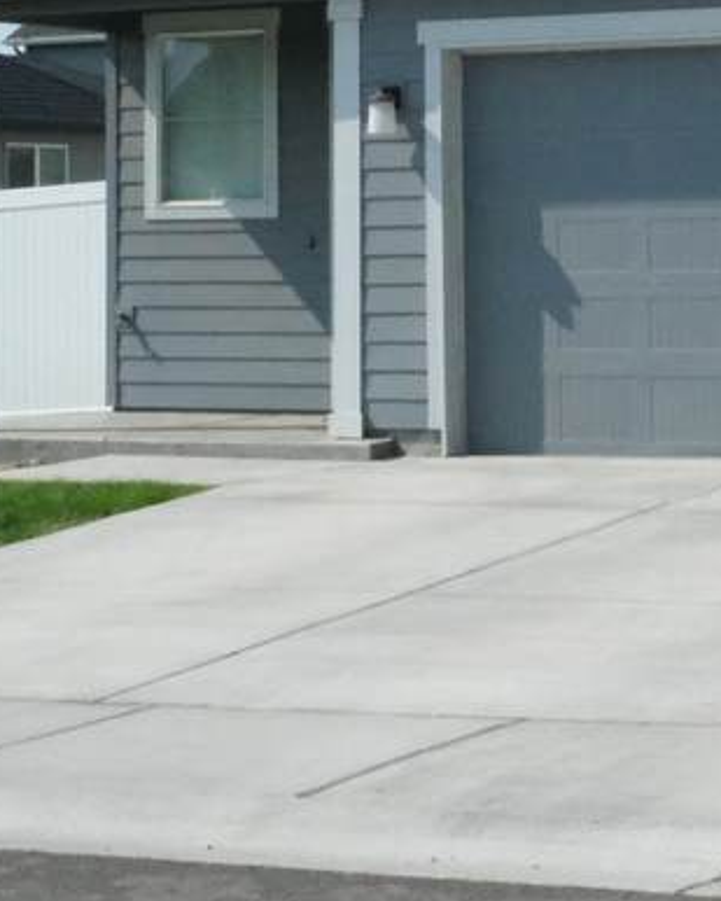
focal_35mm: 112
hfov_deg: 13.6
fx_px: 2986
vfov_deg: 16.8
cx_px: 693
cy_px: -20
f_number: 16
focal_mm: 24.3
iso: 12800
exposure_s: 1/7000
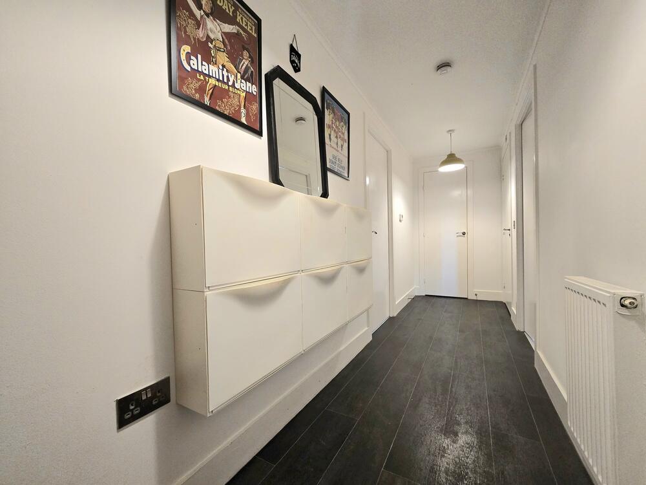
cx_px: 323
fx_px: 243
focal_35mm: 13
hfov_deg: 106.2
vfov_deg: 89.9
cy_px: 242
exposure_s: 1/50.3
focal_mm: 2.2
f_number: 2.2
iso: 320
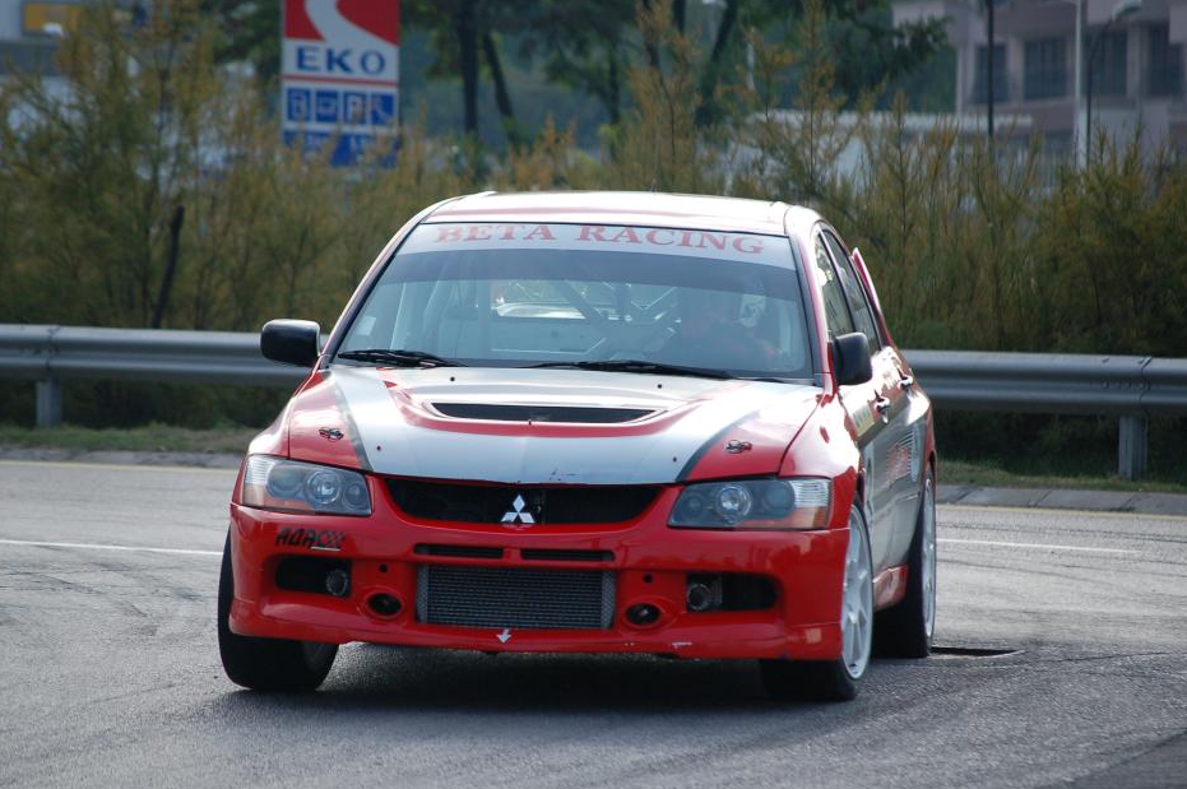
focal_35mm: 264
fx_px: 8697
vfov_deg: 5.2
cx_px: 539
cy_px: 394
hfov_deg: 7.8
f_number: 5.3
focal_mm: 160
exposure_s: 1/1000
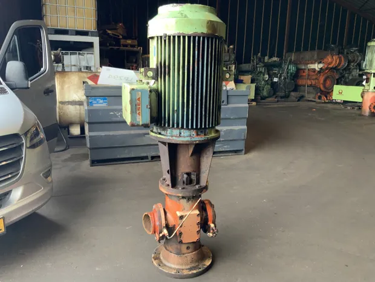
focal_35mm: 29
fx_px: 314
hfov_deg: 61.7
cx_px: 188
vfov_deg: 48.2
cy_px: 141
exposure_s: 1/60
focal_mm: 3
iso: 80
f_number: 1.8
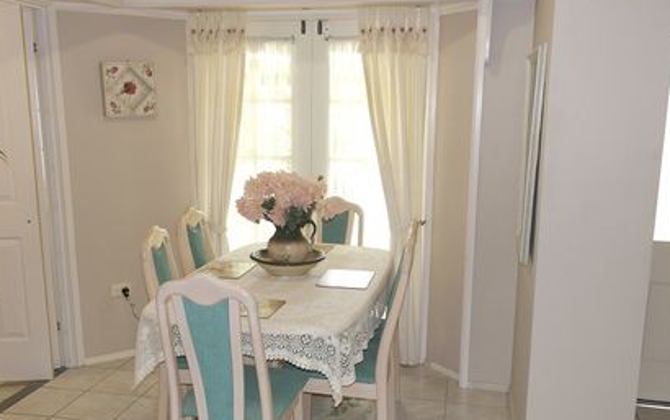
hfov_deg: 55.3
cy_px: 246
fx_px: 640
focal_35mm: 35
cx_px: 320
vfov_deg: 36.3
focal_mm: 20
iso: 400
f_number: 4.5
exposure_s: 1/40
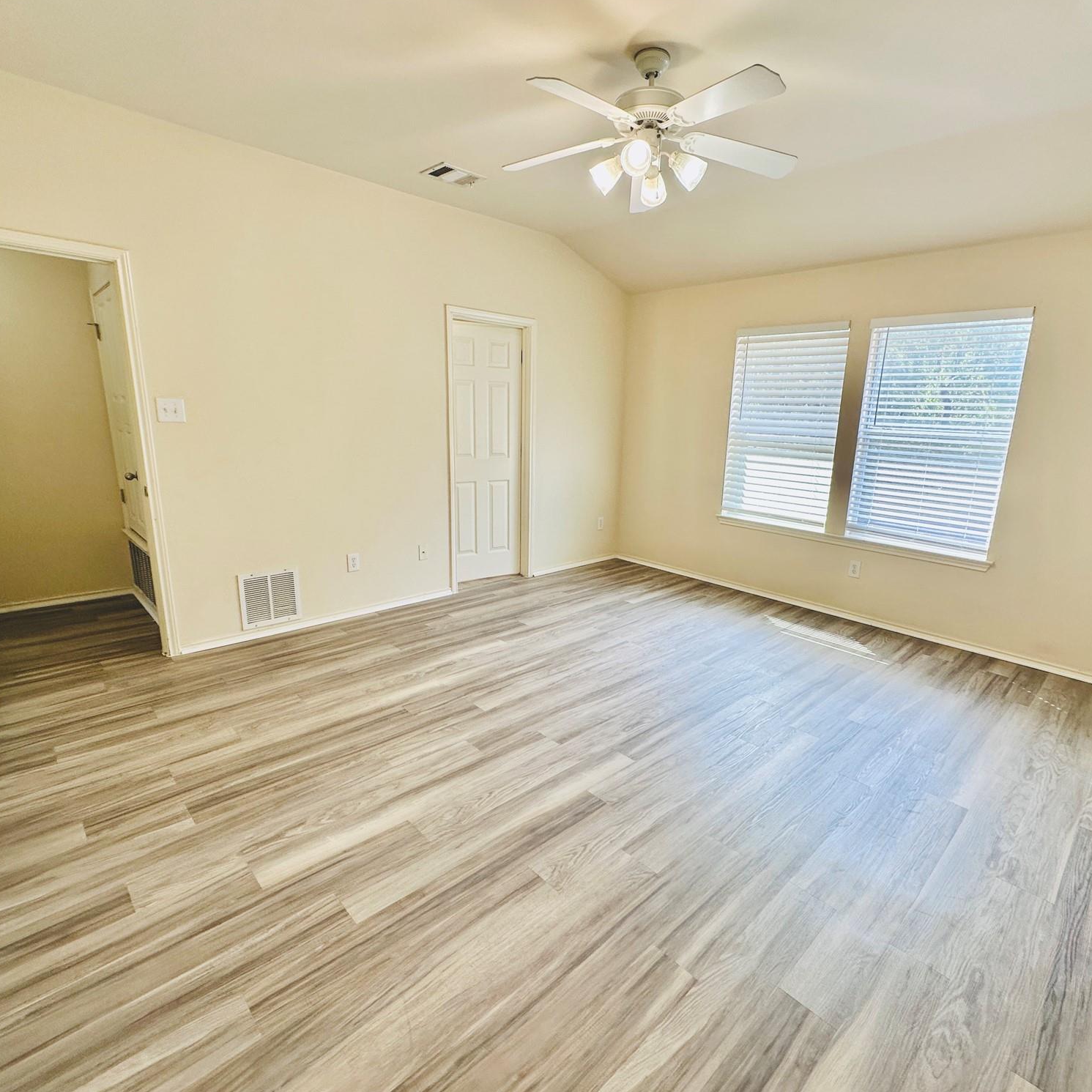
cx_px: 580
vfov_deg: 84.0
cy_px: 554
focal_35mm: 17
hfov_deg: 83.9
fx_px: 607
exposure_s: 1/120
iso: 64
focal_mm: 2.22
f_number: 2.2
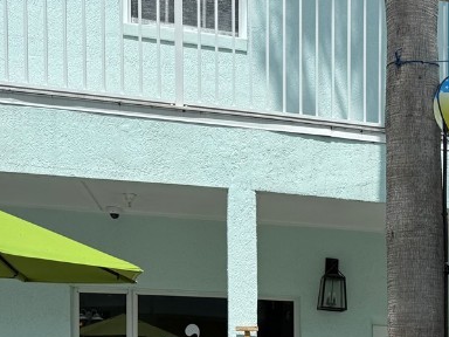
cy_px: 408
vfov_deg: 21.3
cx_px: 514
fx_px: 830
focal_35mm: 64
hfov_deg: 27.3
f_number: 1.78
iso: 80
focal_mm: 6.76
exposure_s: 1/5714
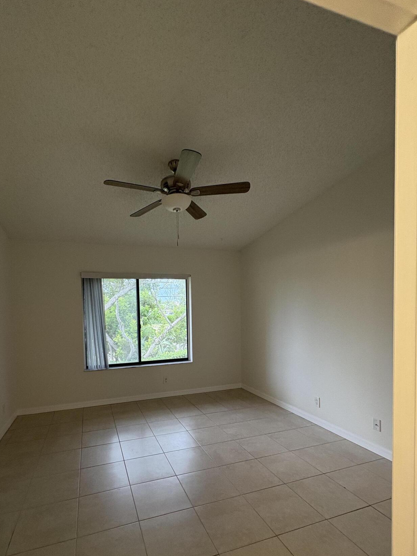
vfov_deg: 90.2
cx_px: 173
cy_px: 324
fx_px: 273
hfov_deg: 74.1
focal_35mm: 17
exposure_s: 1/120
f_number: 2.2
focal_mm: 2.22
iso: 200
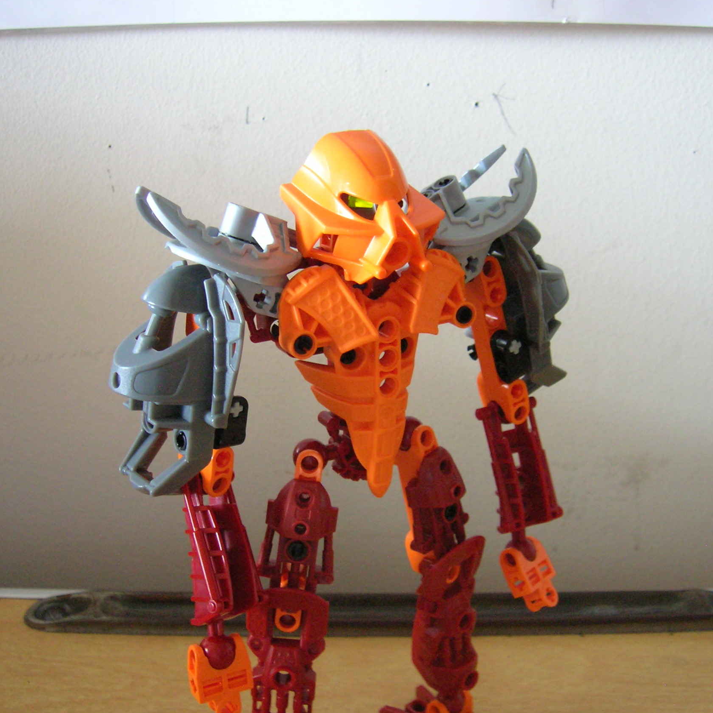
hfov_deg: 40.9
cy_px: 362
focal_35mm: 41
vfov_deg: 40.9
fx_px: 955
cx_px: 371
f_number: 2.9
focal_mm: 5.7
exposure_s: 1.41
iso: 200
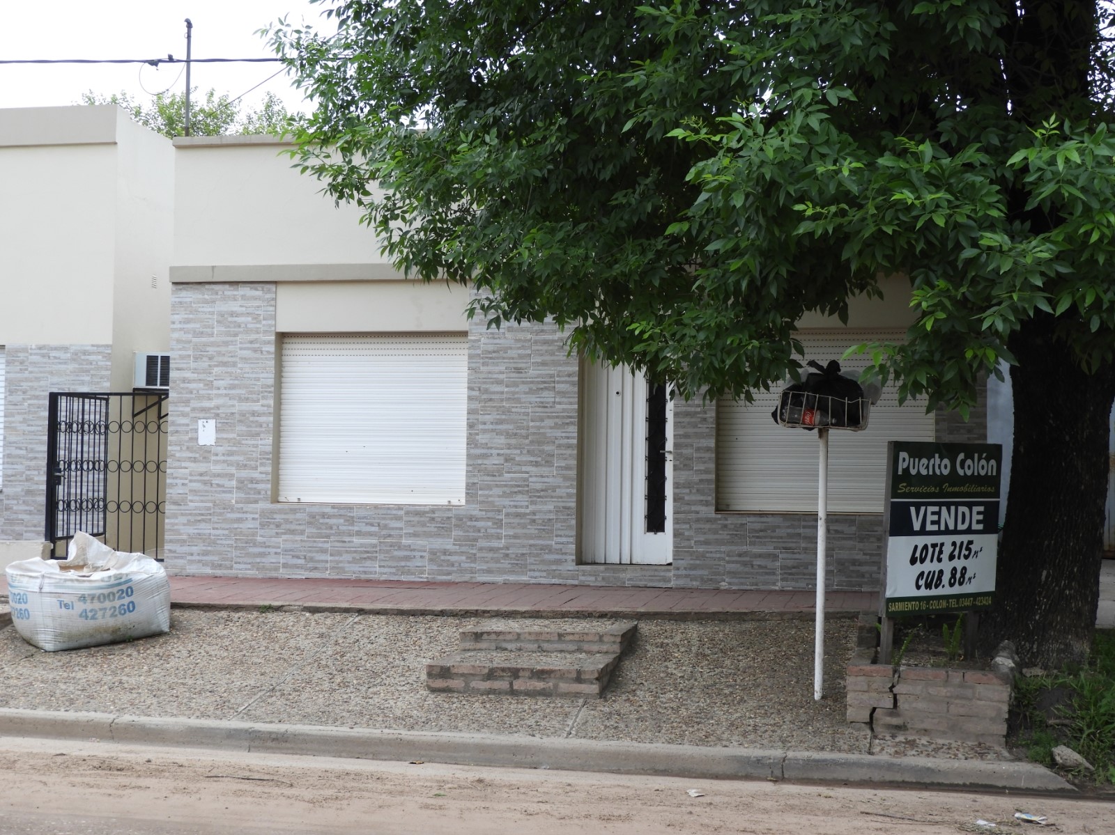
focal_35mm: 50
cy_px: 418
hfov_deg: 38.2
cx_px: 558
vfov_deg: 29.1
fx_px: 1610
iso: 100
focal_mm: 9
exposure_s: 1/30
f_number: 4
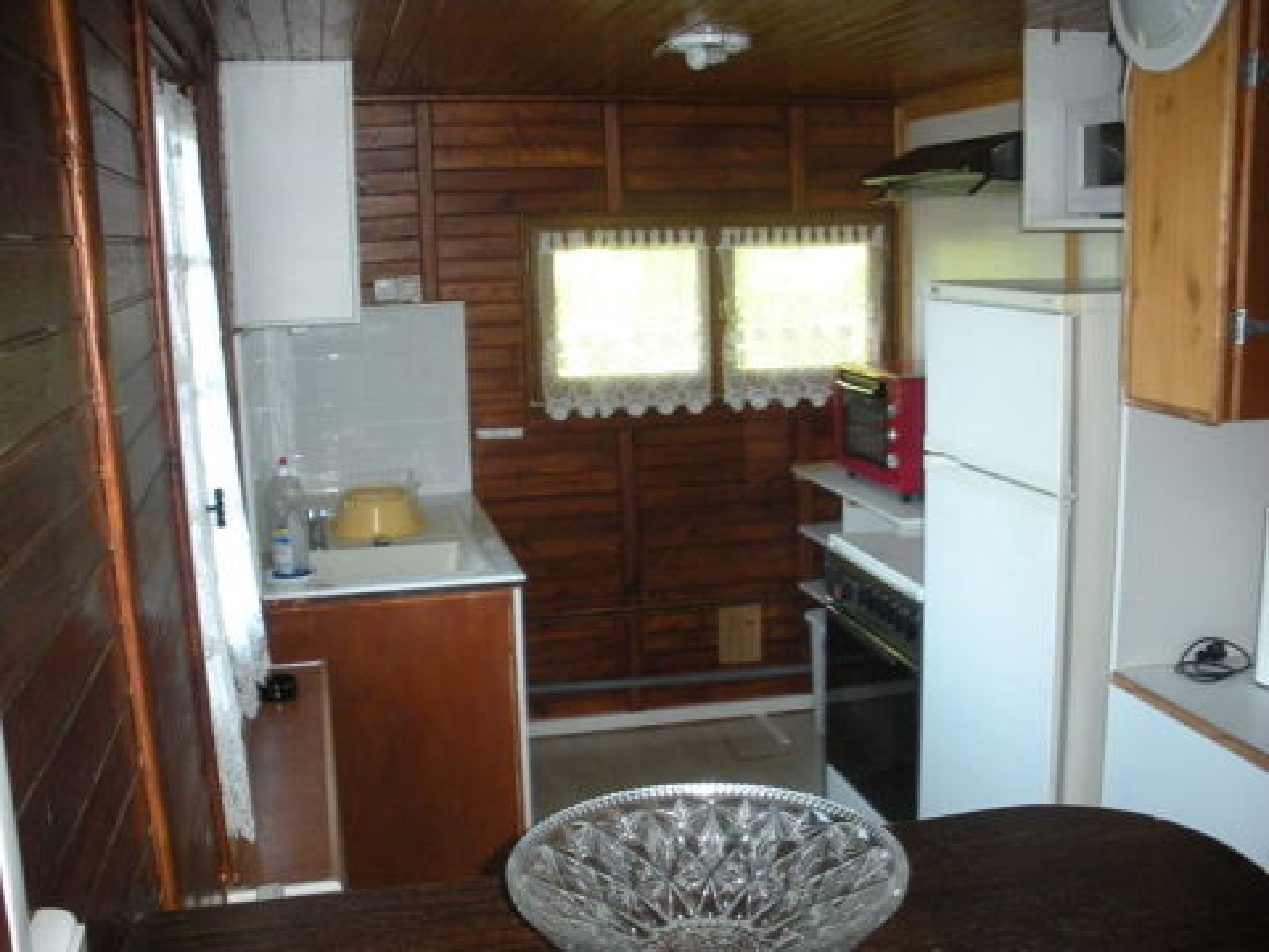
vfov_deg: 40.7
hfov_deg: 52.6
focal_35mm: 35
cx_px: 634
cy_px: 476
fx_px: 1283
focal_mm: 6.3
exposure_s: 1/30
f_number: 3.5
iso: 400
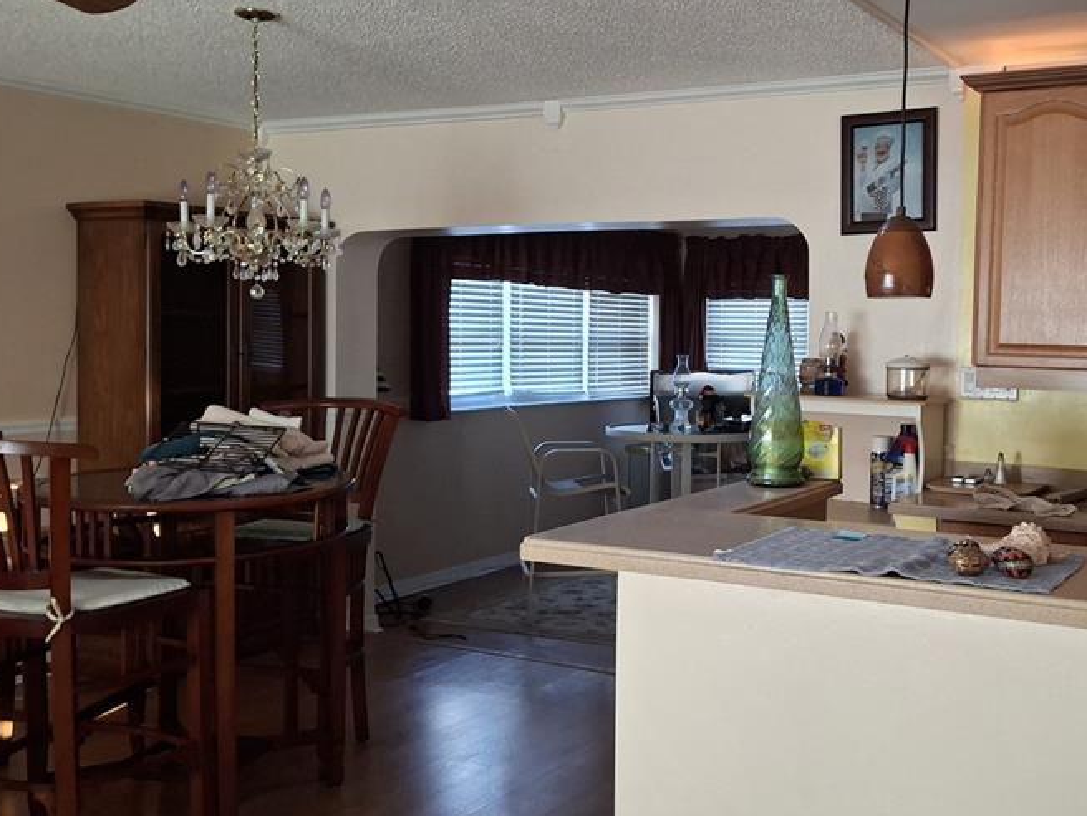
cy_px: 368
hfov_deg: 47.4
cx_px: 691
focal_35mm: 39
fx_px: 1225
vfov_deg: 36.8
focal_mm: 4.69
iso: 250
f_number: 1.8
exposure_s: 1/50
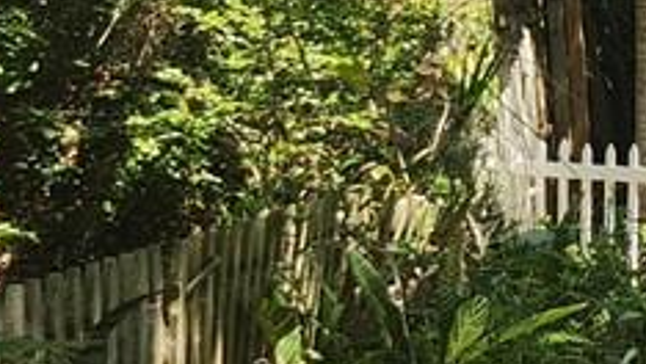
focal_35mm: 171
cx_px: 1640
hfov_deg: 10.5
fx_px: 2931
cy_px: 11
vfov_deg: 7.1
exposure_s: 1/345
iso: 20
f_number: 1.8
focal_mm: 5.4
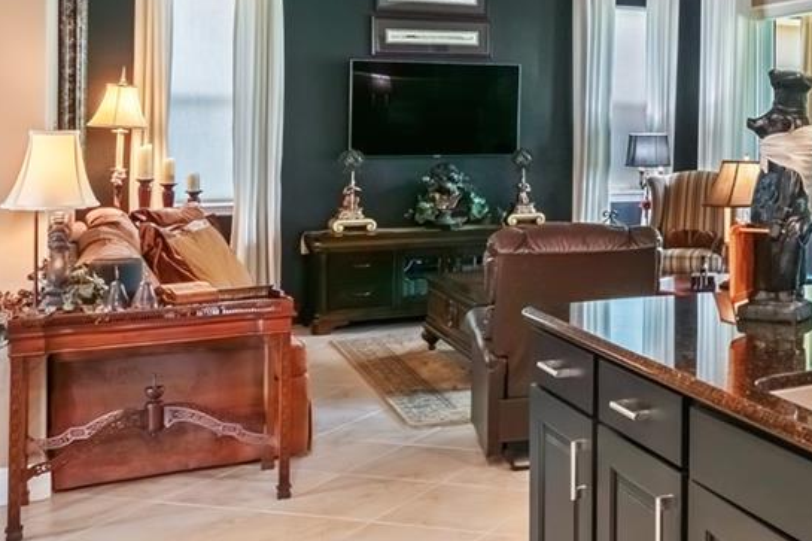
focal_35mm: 44
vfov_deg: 29.9
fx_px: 992
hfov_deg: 39.9
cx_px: 784
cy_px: 119
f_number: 9
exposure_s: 1/1.67
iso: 250
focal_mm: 10
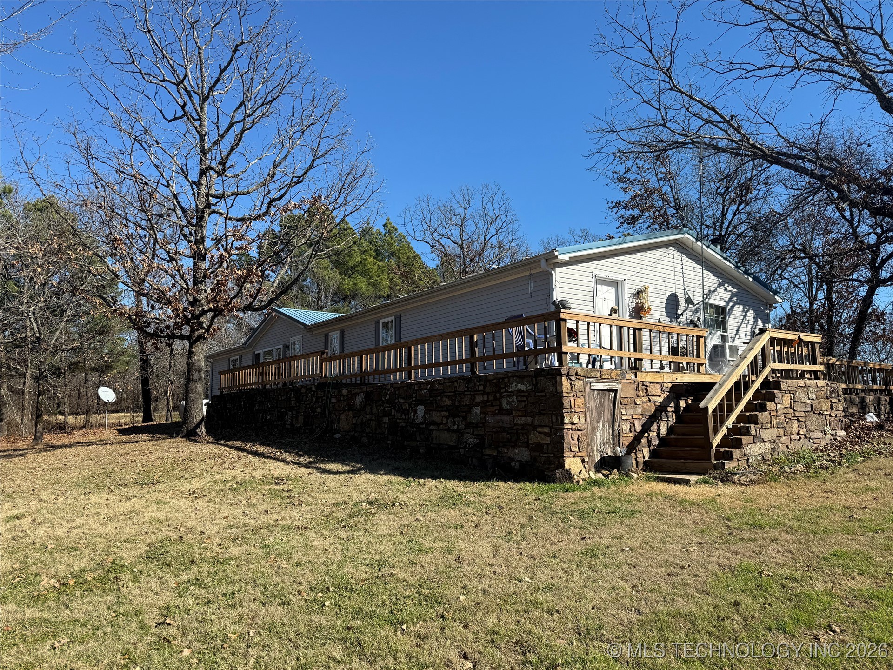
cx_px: 446
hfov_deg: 71.6
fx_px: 619
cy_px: 335
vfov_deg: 56.8
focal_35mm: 24
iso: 80
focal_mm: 6.76
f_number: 1.78
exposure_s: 1/3279
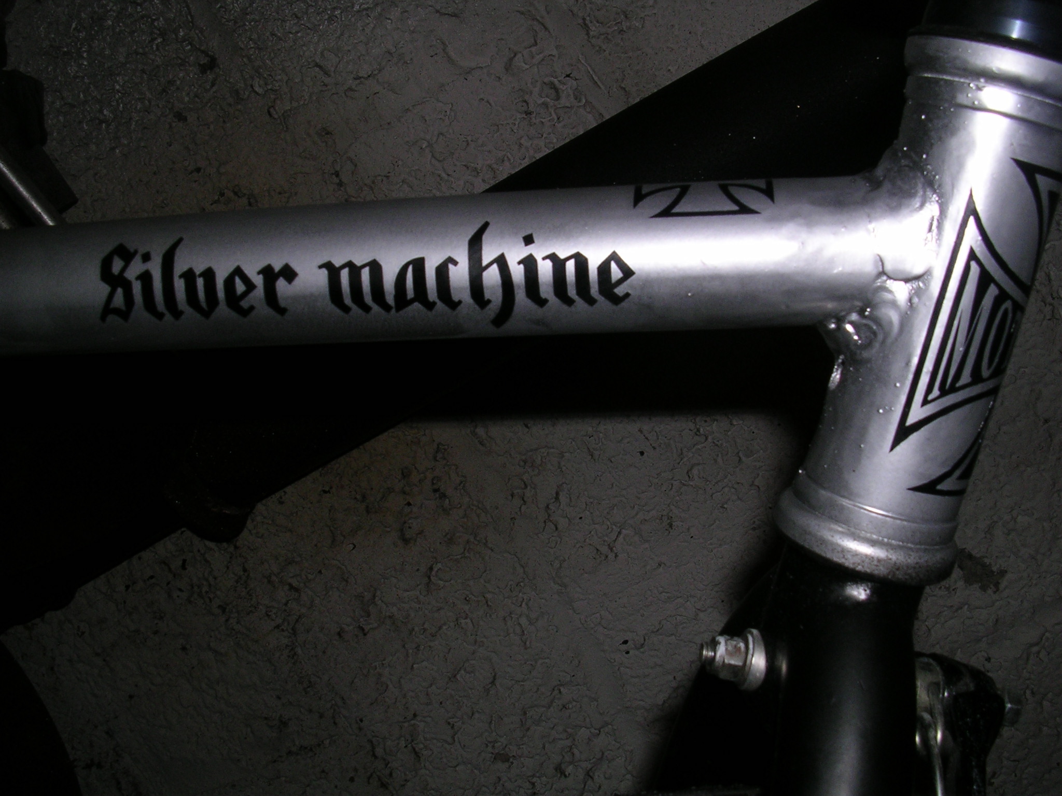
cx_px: 531
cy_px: 398
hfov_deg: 49.0
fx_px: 1166
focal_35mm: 38
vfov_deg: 37.7
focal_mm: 5.8
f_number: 5.6
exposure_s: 1/60.1
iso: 50
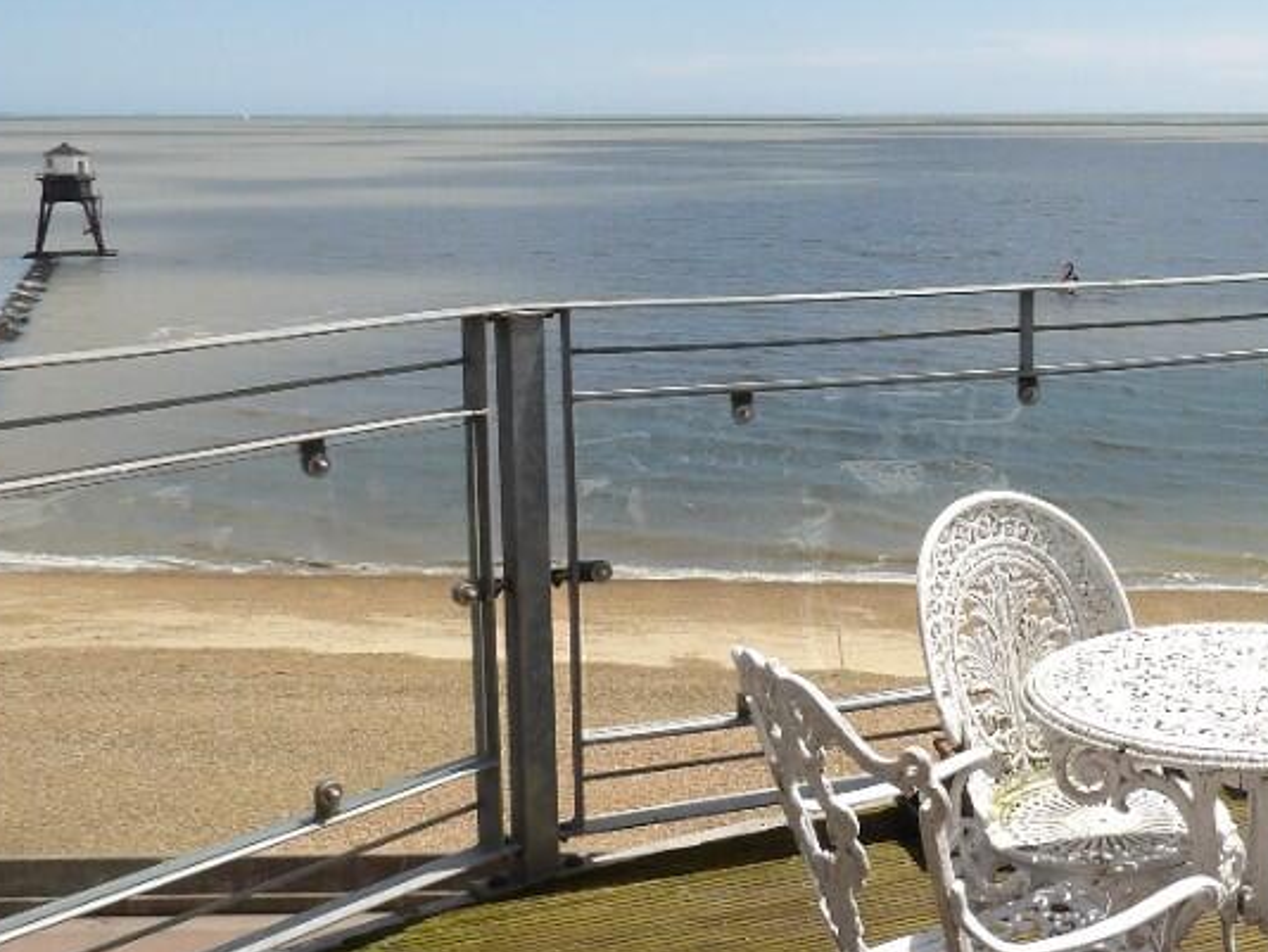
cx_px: 993
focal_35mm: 46
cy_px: 332
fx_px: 1686
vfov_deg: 31.3
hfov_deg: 39.8
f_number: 4.6
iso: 100
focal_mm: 4.3
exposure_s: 1/684
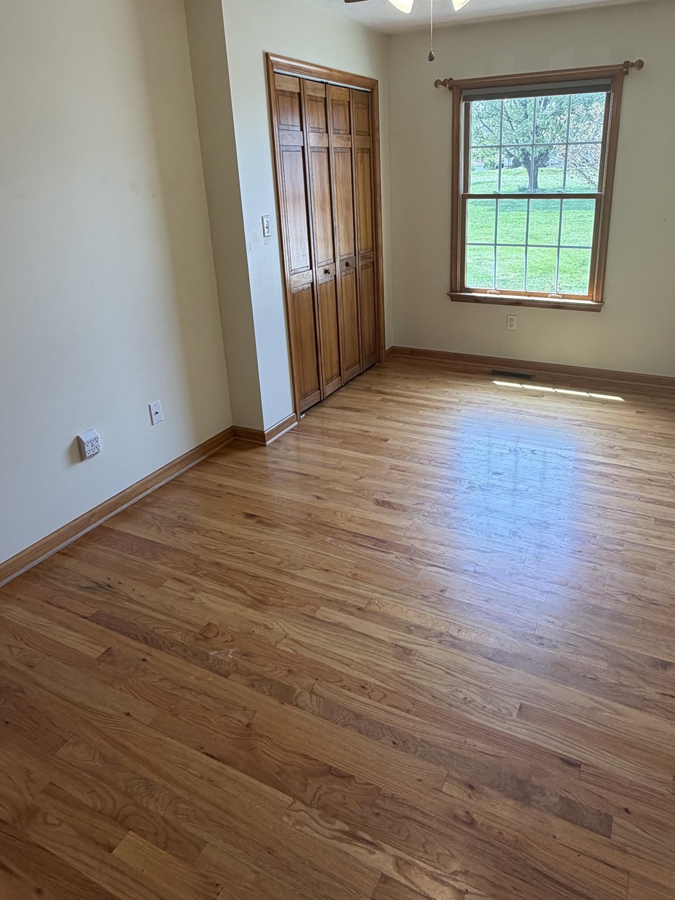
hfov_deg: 58.7
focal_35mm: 23
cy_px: 368
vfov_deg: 73.3
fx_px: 598
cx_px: 384
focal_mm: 2.22
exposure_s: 1/120
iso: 100
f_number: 2.2
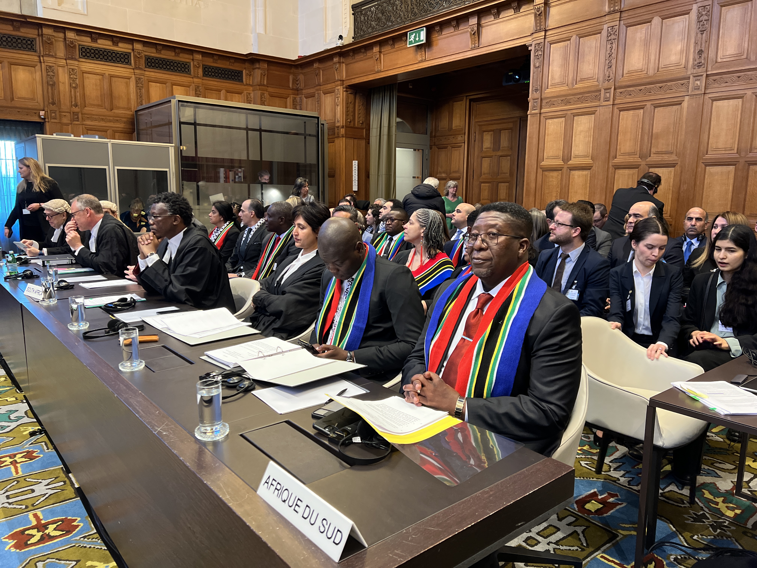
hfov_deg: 67.3
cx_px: 378
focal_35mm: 26
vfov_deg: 53.1
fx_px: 569
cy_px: 284
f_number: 1.5
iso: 400
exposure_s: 1/50
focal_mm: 5.7
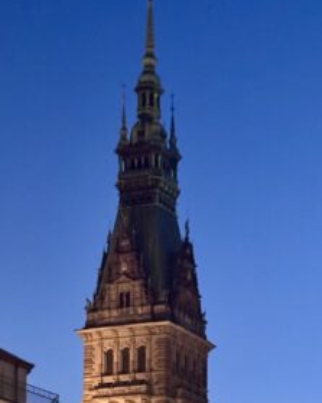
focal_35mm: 131
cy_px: 542
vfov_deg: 14.1
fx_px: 1561
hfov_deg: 11.6
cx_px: 376
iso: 640
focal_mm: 6.76
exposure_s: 1/30
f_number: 1.78
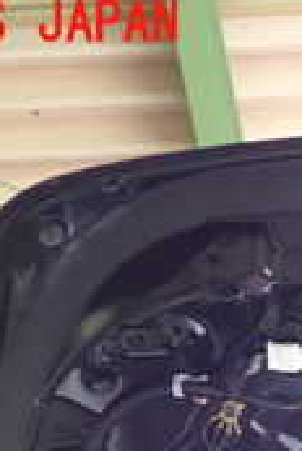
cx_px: 487
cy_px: 579
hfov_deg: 12.0
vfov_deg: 17.7
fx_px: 1353
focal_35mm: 108
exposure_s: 1/30
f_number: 2.3
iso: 320
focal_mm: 5.4
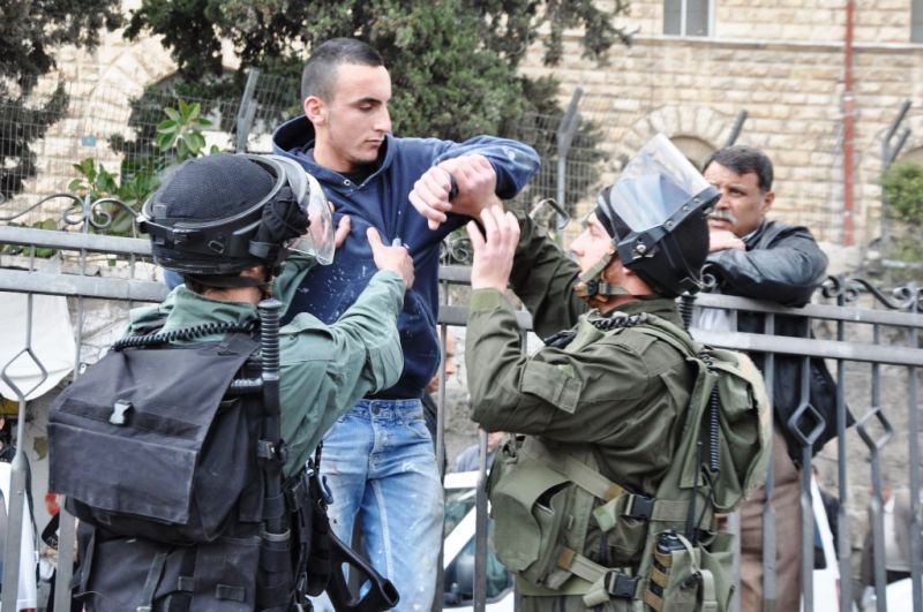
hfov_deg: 28.1
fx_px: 1843
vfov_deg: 18.9
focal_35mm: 72
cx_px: 462
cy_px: 306
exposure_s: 1/200
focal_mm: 48
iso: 400
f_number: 7.1
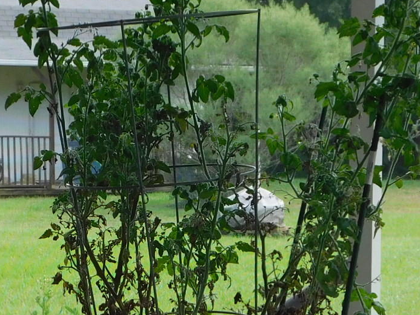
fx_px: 1432
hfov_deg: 16.6
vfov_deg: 12.6
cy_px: 183
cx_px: 130
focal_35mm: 118
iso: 125
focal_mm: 6.3
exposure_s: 1/125
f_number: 3.5
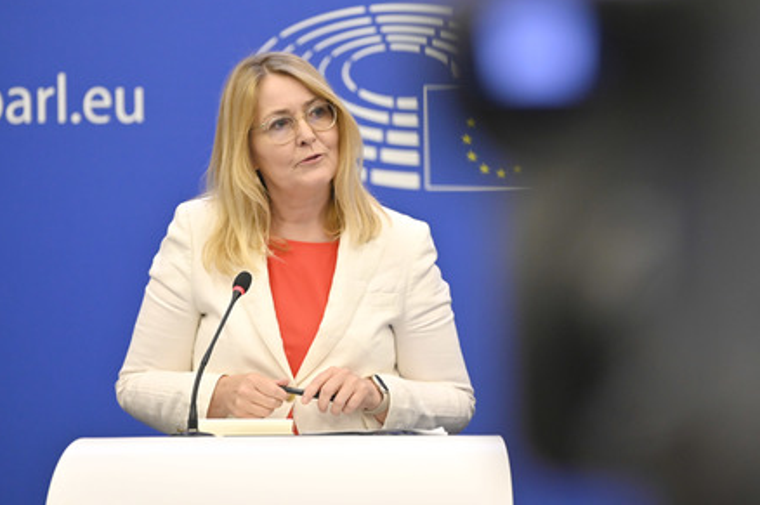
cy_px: 252
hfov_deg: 14.8
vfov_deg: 9.8
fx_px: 2931
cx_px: 388
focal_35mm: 139
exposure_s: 1/500
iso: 2500
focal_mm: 135
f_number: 2.8
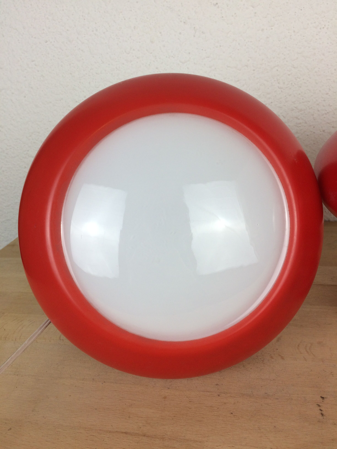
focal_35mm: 29
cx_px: 168
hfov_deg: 48.2
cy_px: 224
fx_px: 376
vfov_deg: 61.7
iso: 50
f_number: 2.2
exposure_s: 1/100
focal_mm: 4.15
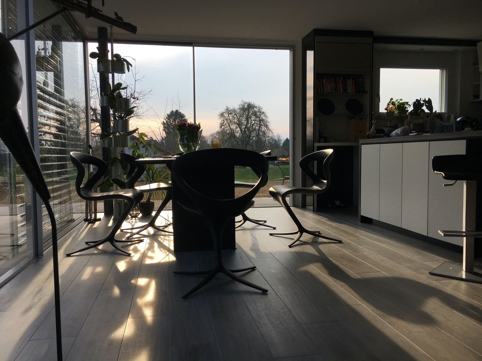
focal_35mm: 29
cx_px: 241
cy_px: 180
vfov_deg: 48.2
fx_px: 404
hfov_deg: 61.7
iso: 25
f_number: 2.2
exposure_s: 1/641
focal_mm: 4.15
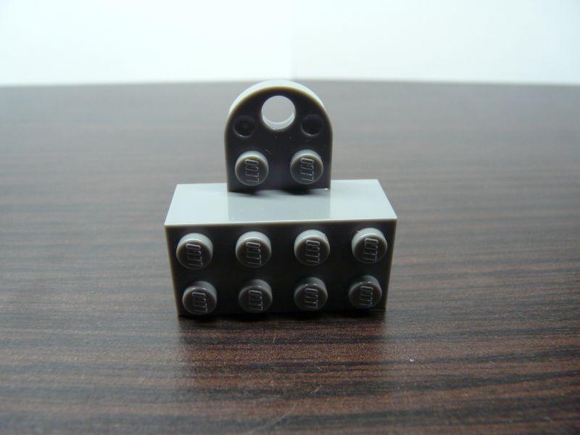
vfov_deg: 49.7
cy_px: 218
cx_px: 290
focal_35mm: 28
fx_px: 469
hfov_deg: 63.4
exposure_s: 1/30
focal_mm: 4.6
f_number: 2.8
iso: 200
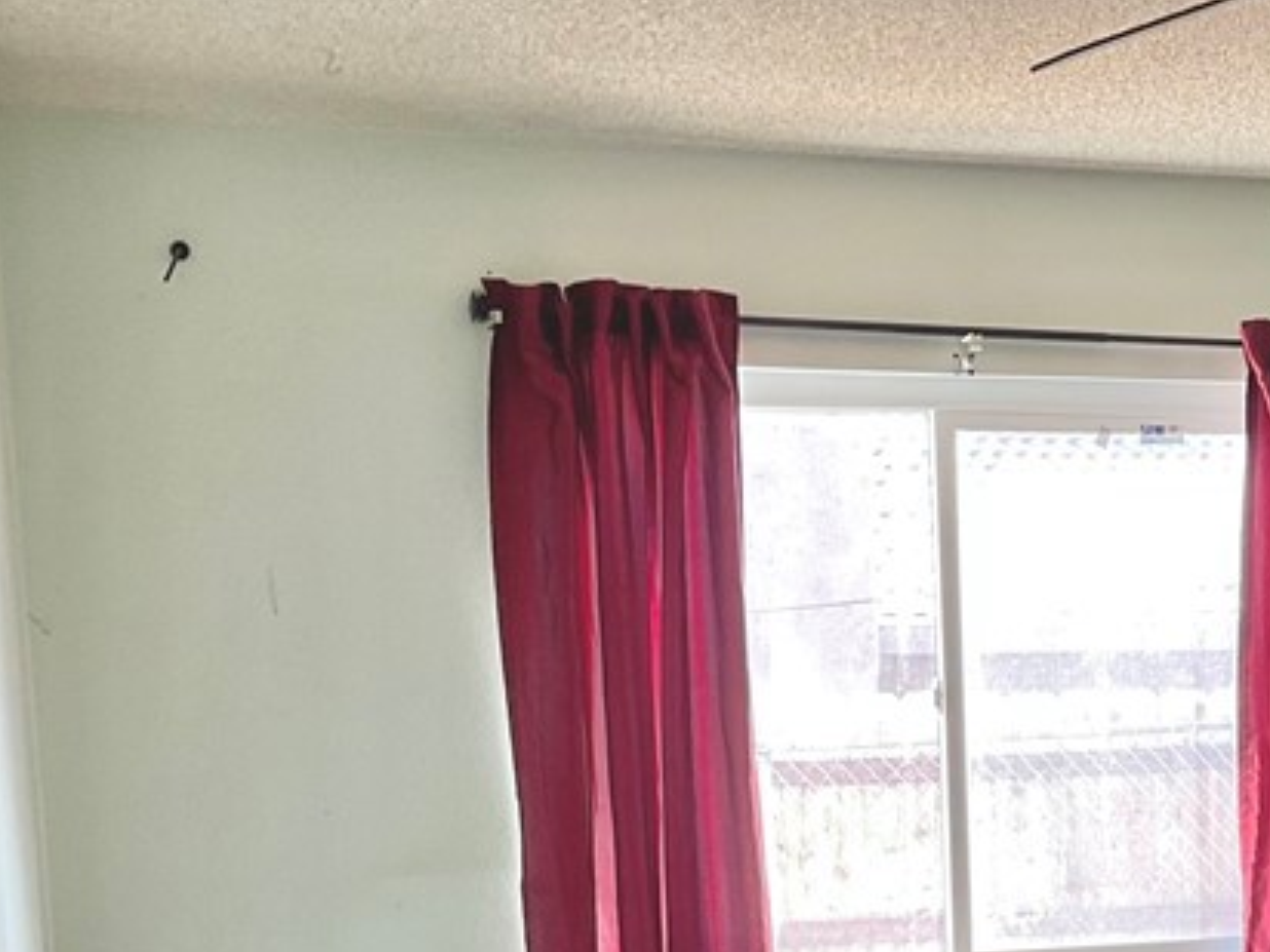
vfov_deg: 19.5
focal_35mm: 72
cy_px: 1066
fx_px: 2642
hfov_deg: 26.1
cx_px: 1165
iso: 64
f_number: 1.8
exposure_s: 1/60
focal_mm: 3
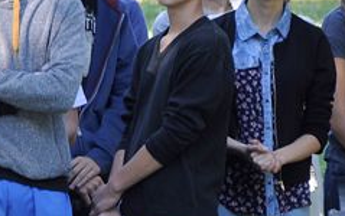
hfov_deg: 3.7
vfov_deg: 2.3
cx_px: -212
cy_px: 153
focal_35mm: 570
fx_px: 5364
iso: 400
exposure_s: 1/100
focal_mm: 105
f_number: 5.6
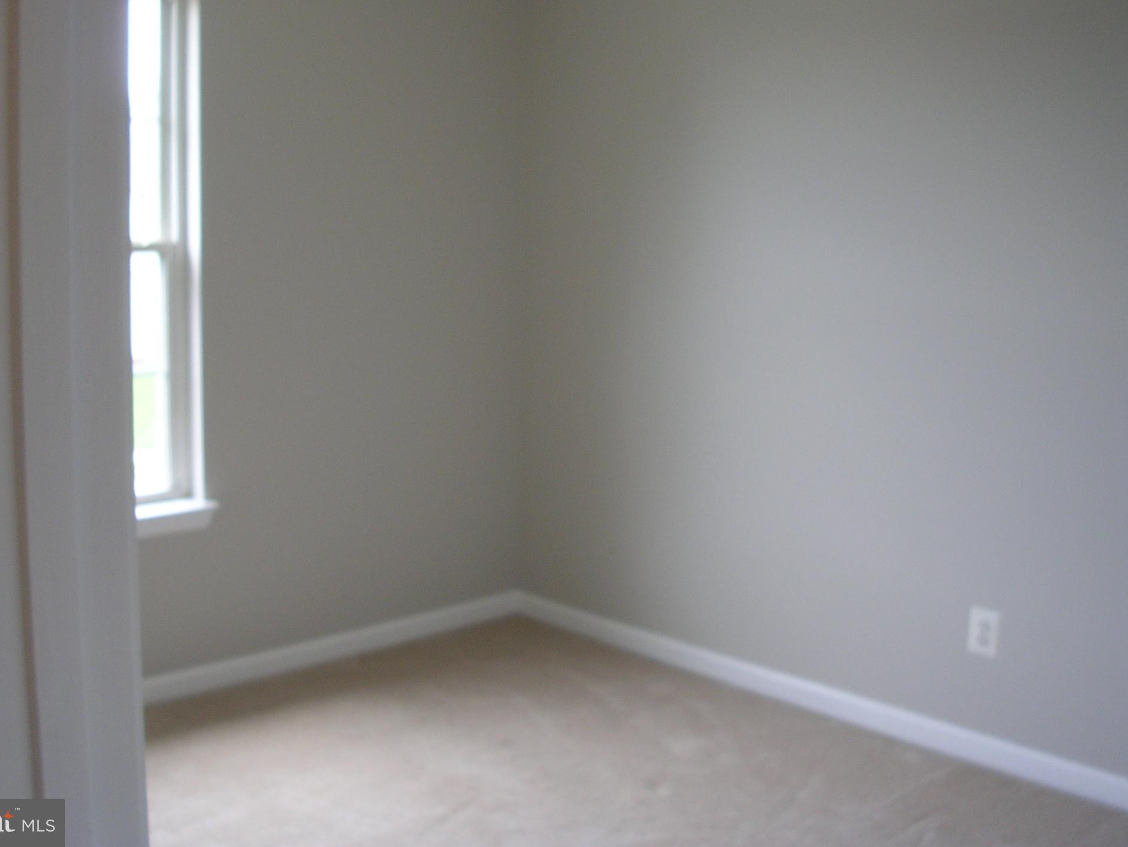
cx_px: 525
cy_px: 391
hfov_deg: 45.7
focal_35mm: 41
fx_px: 1336
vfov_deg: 35.1
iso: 50
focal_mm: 5.8
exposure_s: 1/53.9
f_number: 2.8
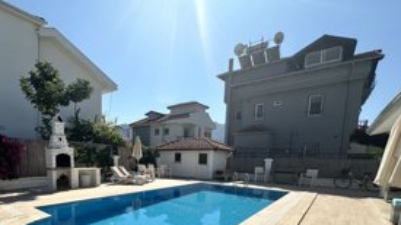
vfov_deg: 52.0
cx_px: 155
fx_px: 212
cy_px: 181
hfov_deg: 85.3
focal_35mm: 20
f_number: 2.2
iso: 50
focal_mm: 2.22
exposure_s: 1/3731
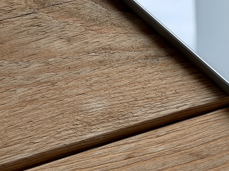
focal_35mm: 114
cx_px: 200
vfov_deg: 12.8
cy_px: -8
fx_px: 754
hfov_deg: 17.1
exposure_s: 1/60
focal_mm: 6.76
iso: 125
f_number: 1.78
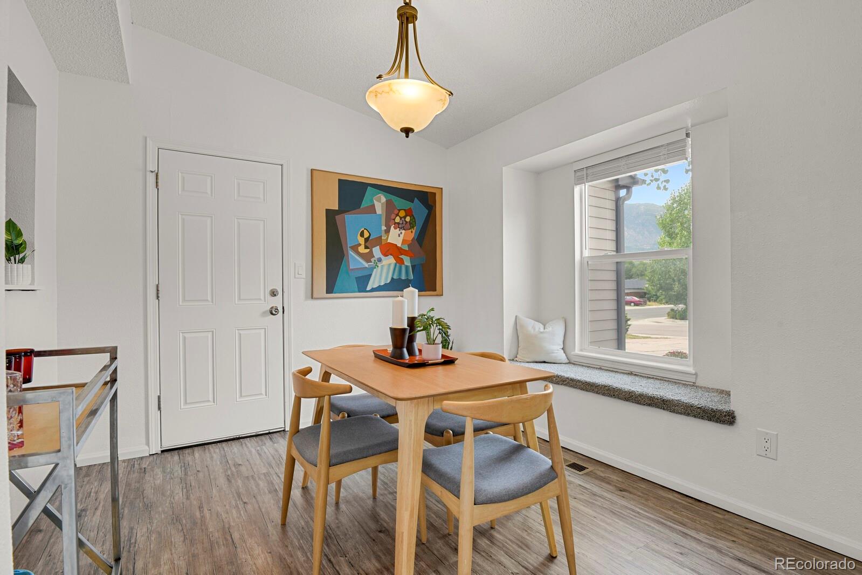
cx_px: 431
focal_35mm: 17
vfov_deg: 70.4
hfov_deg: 93.3
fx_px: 407
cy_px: 288
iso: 250
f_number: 8
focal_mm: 17
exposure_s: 1
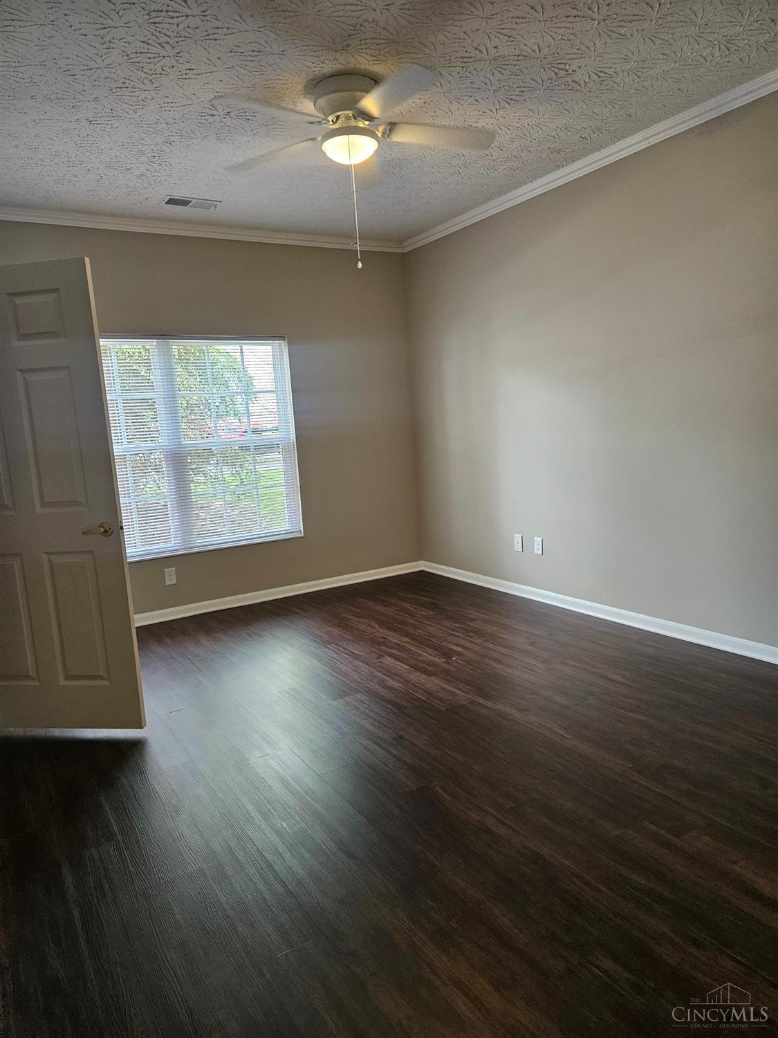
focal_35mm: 23
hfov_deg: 58.9
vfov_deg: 73.9
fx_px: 689
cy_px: 519
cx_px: 389
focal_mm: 5.4
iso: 320
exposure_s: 1/120
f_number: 1.8
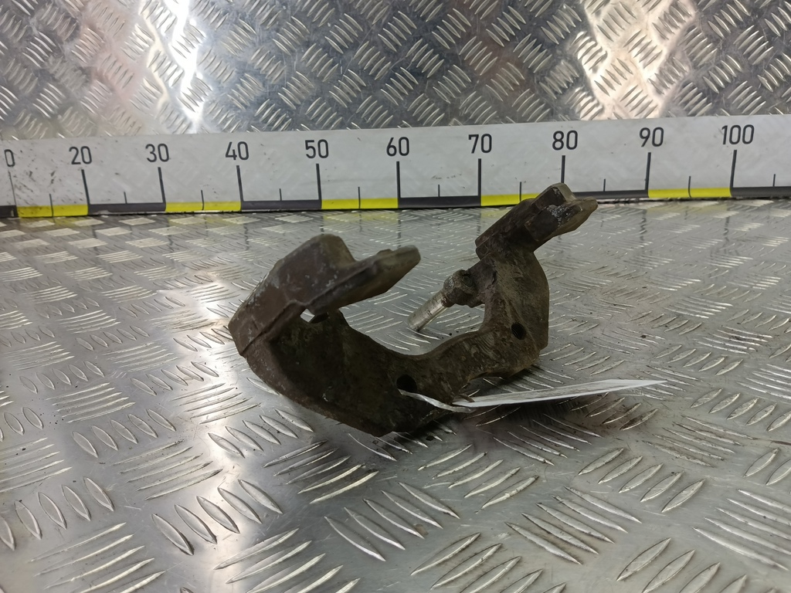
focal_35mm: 27
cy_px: 296
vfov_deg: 51.4
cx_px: 396
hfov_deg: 65.3
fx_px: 617
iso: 116
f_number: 1.6
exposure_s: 1/50
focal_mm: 4.11
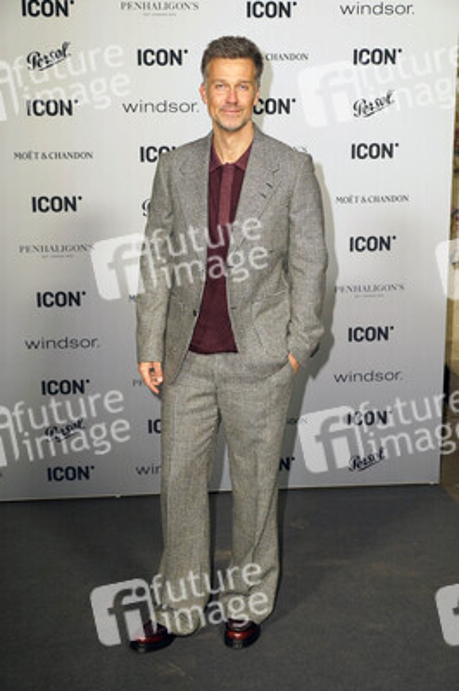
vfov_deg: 39.6
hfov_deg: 26.9
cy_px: 346
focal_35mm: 50
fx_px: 958
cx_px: 230
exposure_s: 1/160
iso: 1600
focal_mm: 50
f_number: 5.6
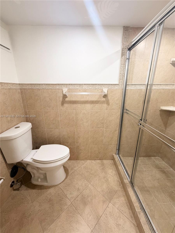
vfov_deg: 102.1
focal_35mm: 14
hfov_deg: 85.7
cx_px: 88
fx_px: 94
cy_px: 116
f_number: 2.2
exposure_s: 1/120
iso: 250
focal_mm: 2.2
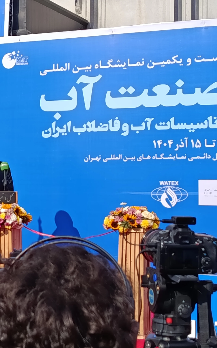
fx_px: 823
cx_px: 16
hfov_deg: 14.8
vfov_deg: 23.8
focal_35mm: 87
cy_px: 175
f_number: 1.7
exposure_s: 1/681
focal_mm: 5.24
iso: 52
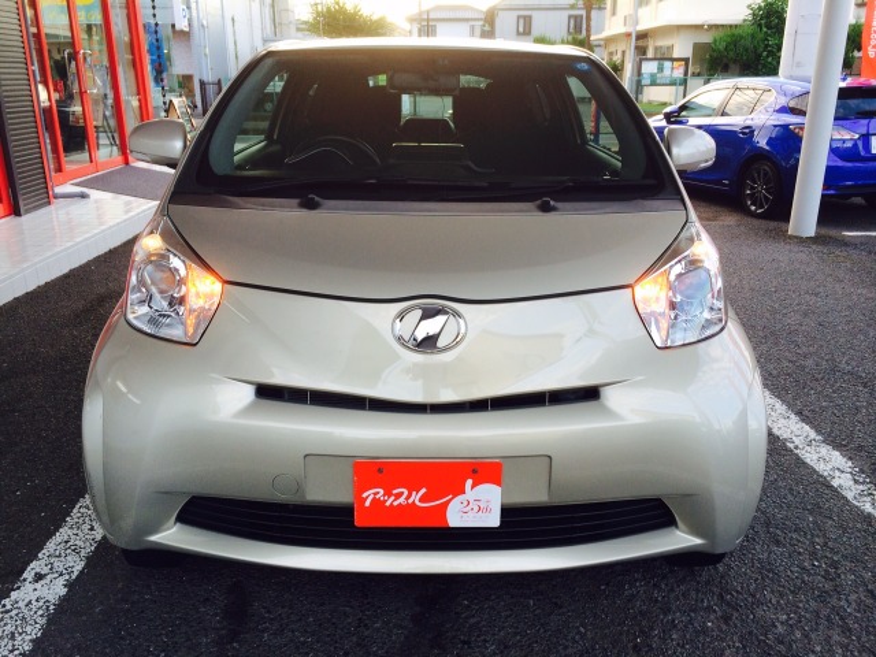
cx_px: 438
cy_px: 328
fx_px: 759
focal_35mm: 30
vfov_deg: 46.8
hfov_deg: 60.0
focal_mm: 4.12
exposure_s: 1/120
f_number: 2.2
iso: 40
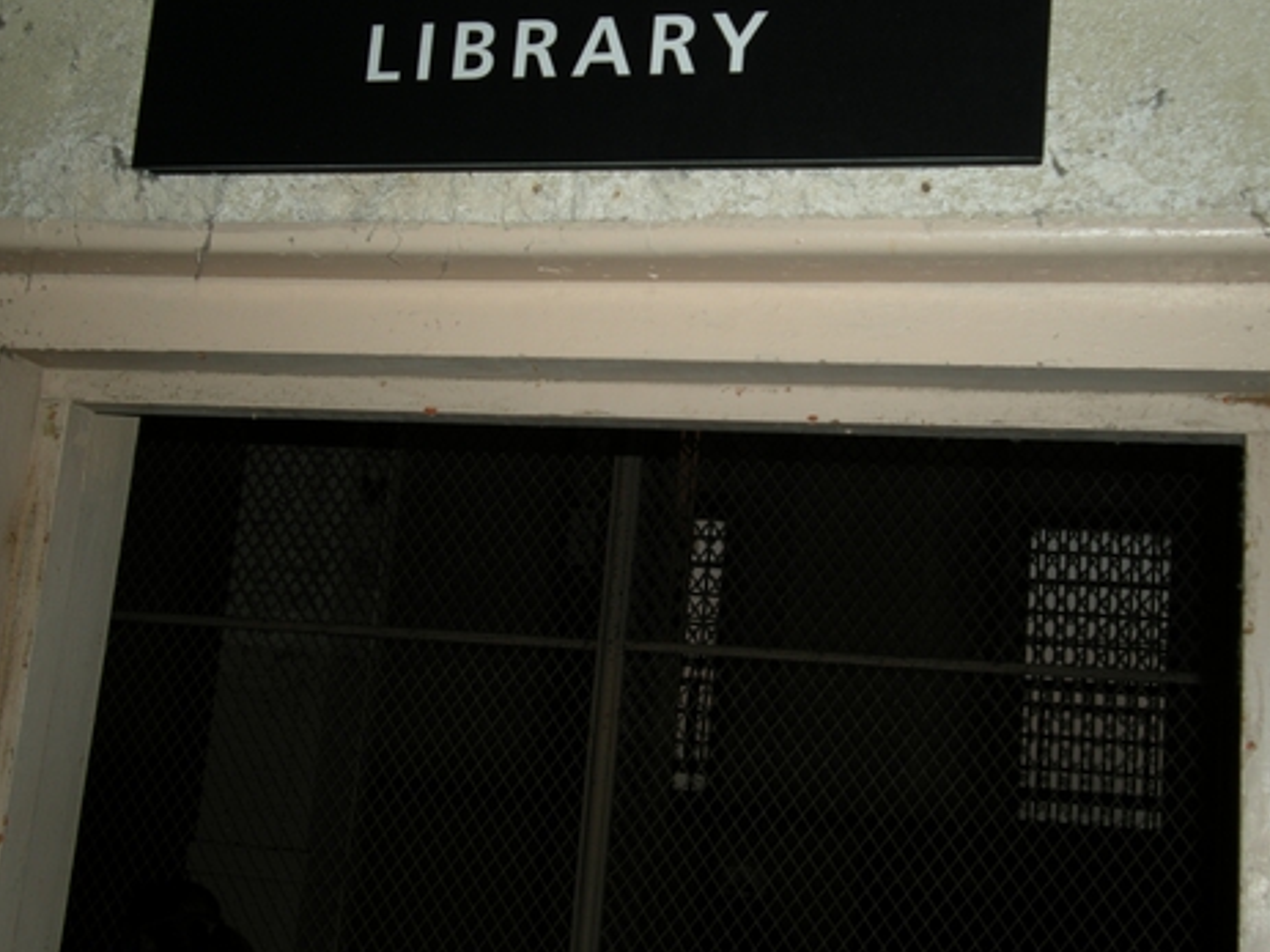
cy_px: 455
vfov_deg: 30.2
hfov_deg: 39.7
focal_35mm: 48
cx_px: 653
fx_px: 1761
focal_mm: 7.9
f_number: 2.8
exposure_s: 1/60
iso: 64
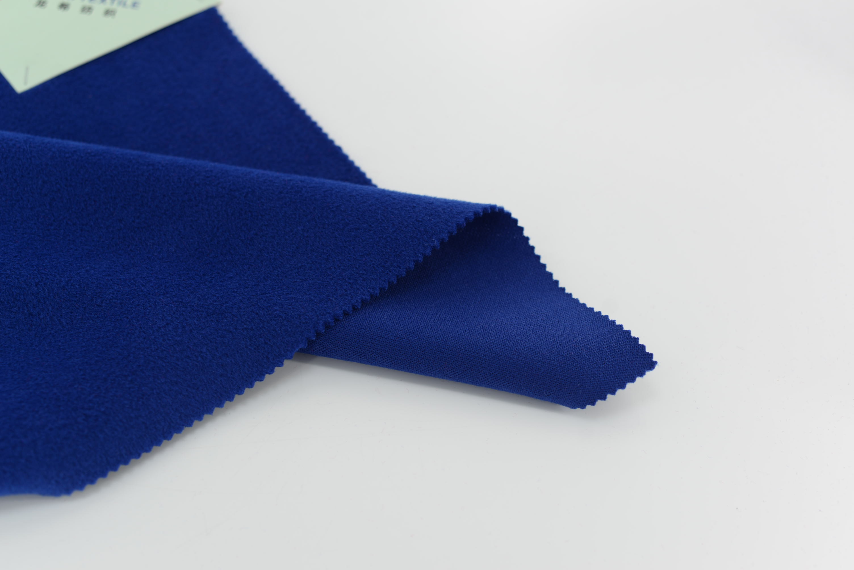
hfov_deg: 39.6
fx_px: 1187
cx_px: 427
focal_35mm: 50
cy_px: 285
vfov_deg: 27.0
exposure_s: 1/160
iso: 100
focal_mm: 50
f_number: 3.5
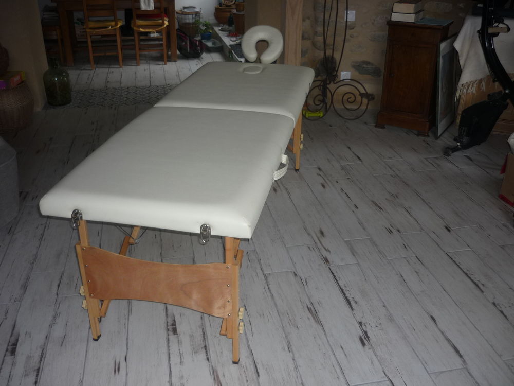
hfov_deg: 55.4
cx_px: 257
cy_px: 193
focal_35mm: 33
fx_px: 490
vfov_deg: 42.9
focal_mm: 5.5
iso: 100
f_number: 2.8
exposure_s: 1/30
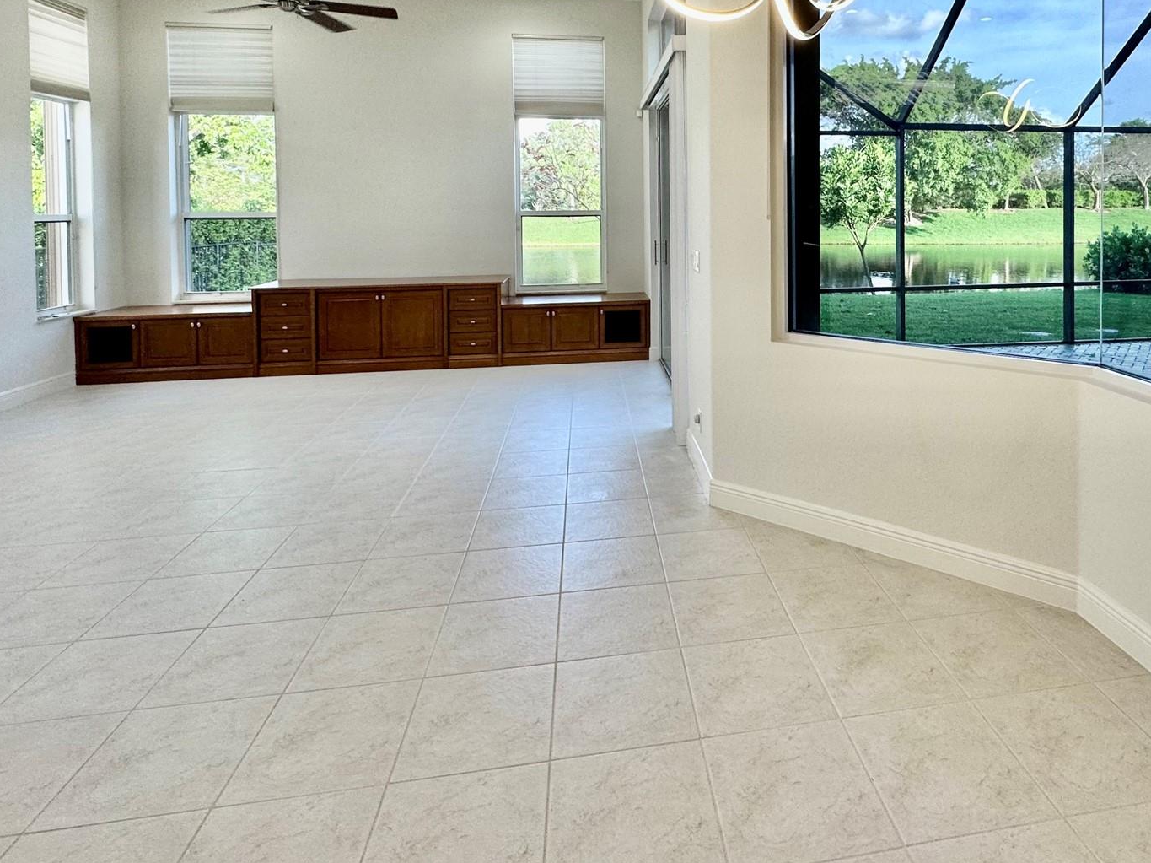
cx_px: 707
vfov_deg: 60.2
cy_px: 222
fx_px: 698
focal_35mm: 21
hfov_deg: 77.8
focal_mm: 2.22
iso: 100
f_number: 2.2
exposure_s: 1/120
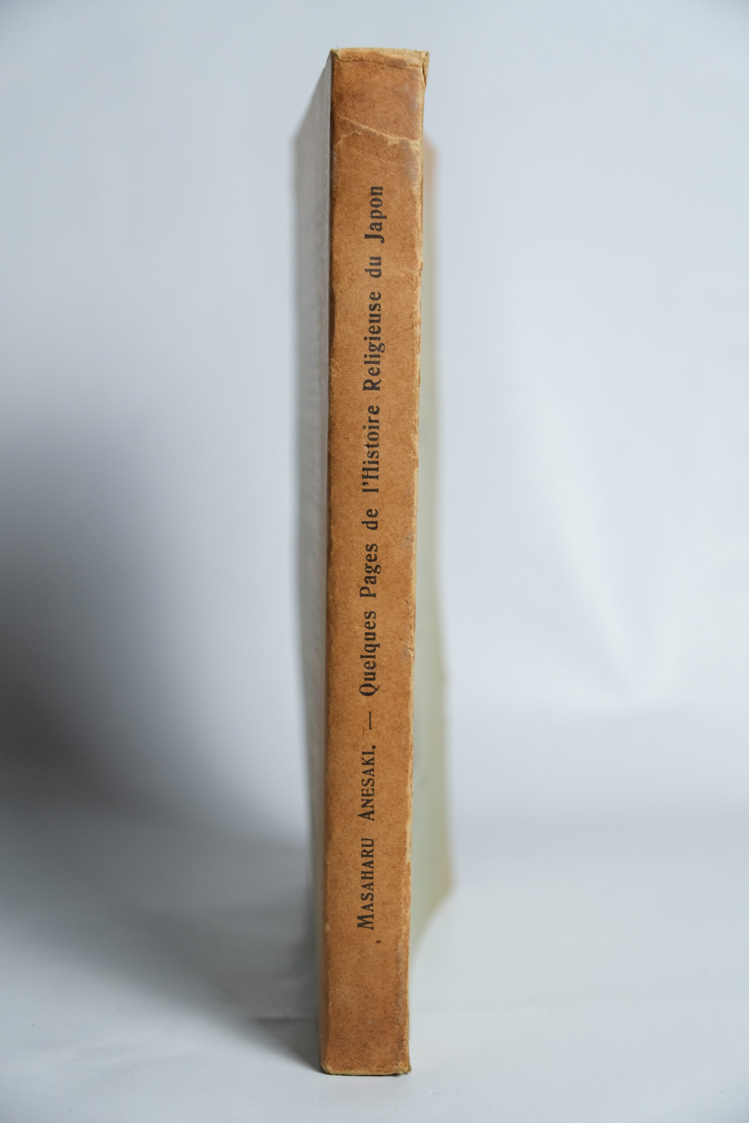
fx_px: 1747
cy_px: 562
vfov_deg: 35.6
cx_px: 374
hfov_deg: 24.2
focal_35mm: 56
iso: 640
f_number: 4
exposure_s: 1/100
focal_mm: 37
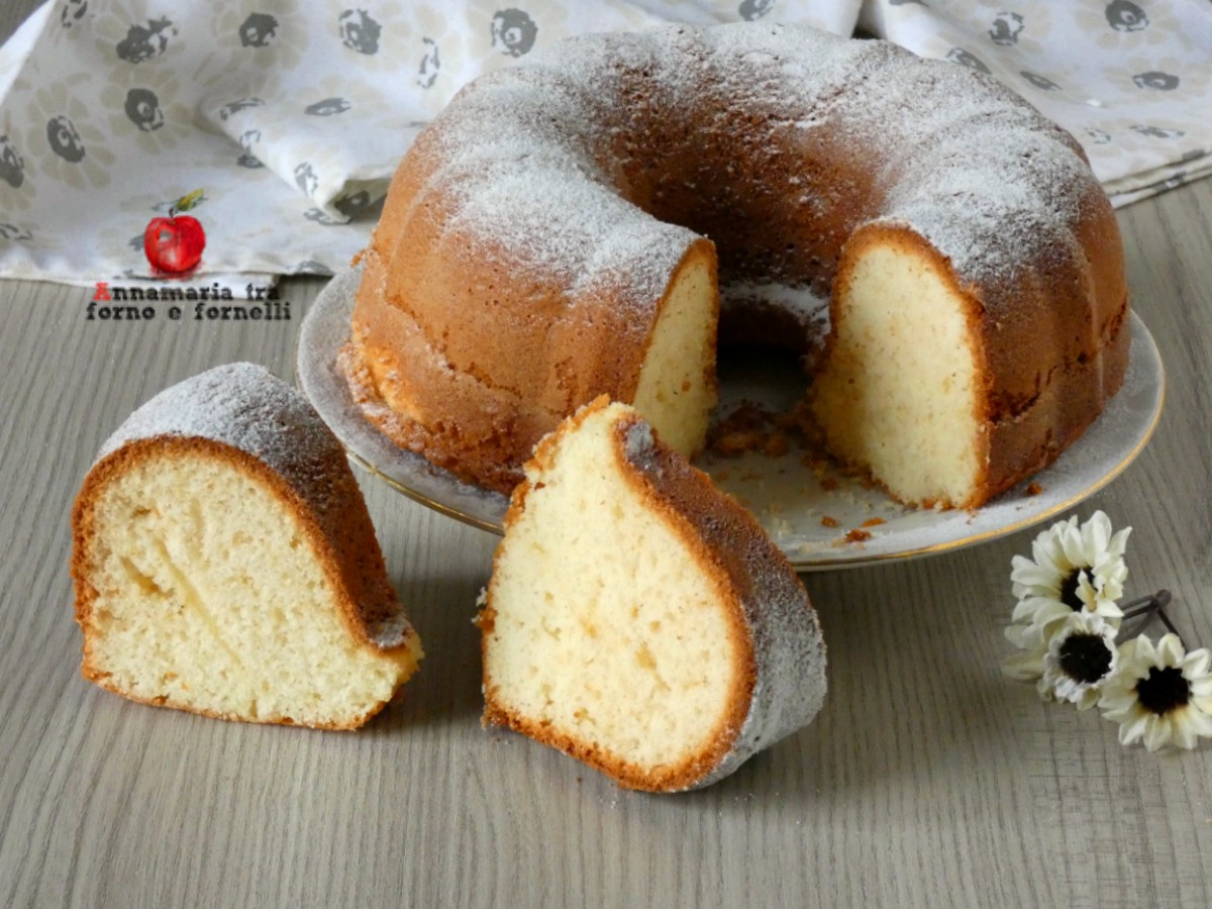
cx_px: 606
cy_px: 454
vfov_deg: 17.4
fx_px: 2976
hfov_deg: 23.0
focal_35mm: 85
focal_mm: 15.2
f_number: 4.6
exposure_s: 1/80
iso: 1000
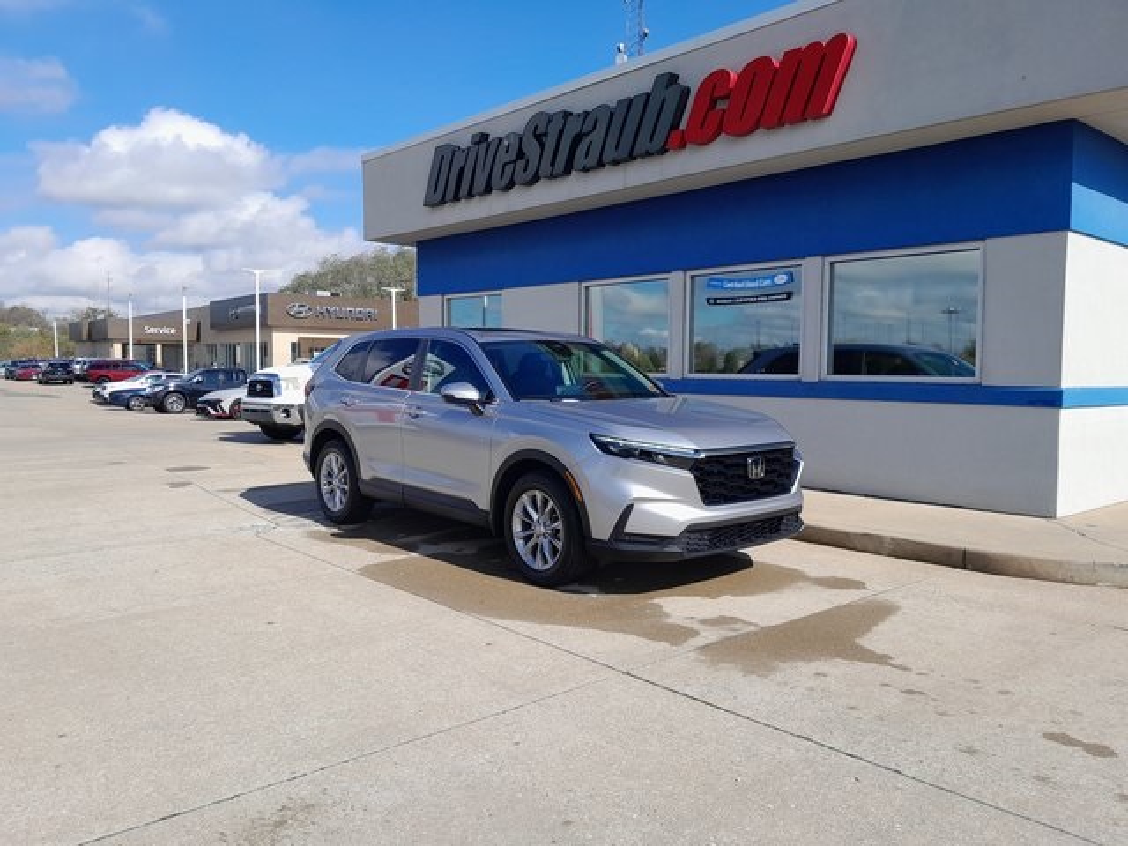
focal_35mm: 27
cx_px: 564
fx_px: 880
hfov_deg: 65.3
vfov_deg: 51.4
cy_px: 423
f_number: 1.8
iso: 40
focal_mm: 4
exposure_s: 1/462
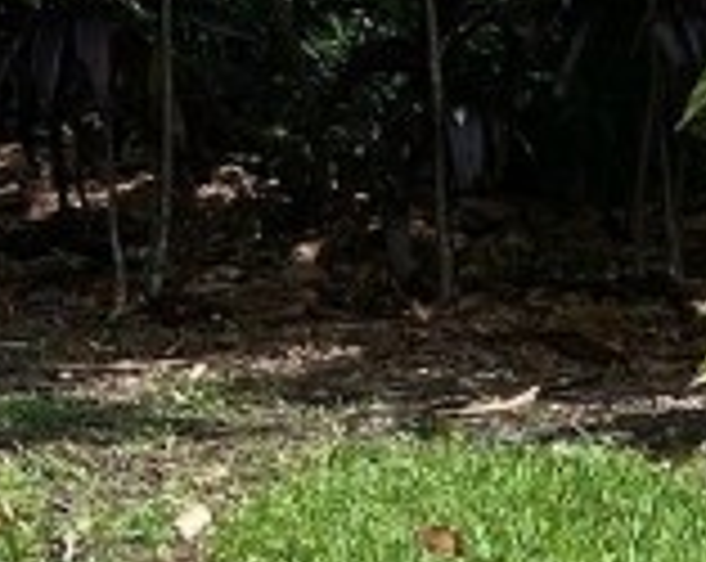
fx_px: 3462
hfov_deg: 11.6
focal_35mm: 166
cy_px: 1461
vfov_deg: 8.3
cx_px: 504
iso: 32
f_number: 1.8
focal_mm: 4.25
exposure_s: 1/2513
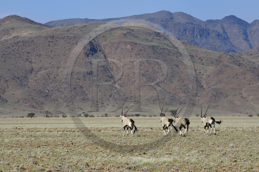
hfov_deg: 10.3
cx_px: 130
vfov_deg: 6.9
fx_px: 1438
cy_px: 86
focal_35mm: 200
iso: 200
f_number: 10
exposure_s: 1/500
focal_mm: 200
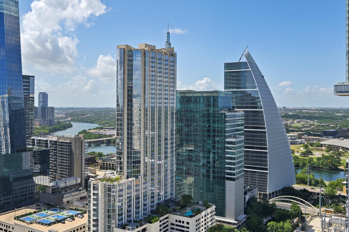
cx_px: 190
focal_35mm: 33
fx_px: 320
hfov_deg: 57.2
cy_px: 114
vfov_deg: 39.9
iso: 800
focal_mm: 30
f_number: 8
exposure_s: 1/5000
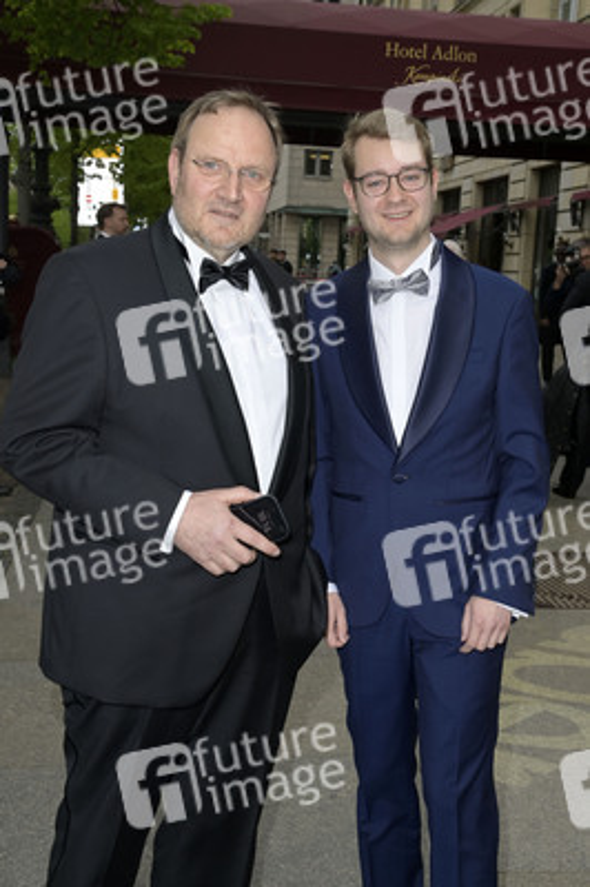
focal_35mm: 40
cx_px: 295
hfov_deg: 33.3
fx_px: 985
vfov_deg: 48.5
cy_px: 444
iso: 500
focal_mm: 40
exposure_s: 1/250
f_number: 8
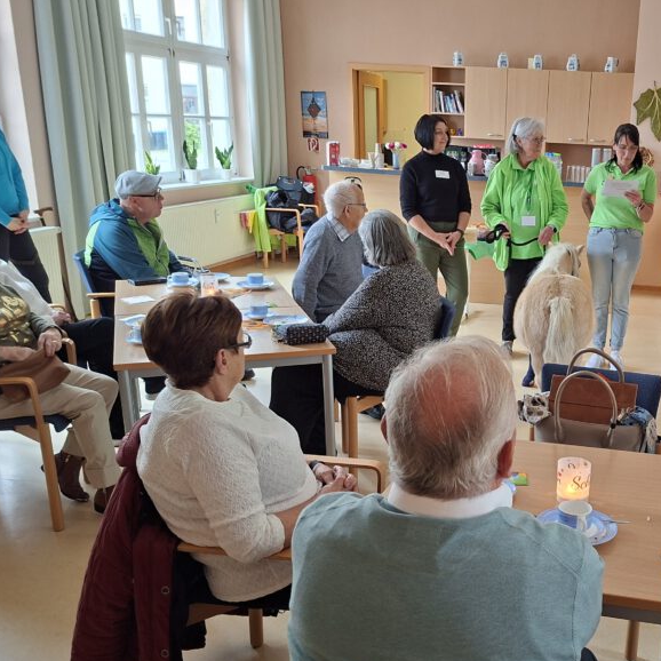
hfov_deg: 43.9
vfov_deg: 45.8
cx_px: 526
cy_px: 400
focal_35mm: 36
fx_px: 778
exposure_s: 1/33
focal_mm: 5.54
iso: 250
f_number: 1.8
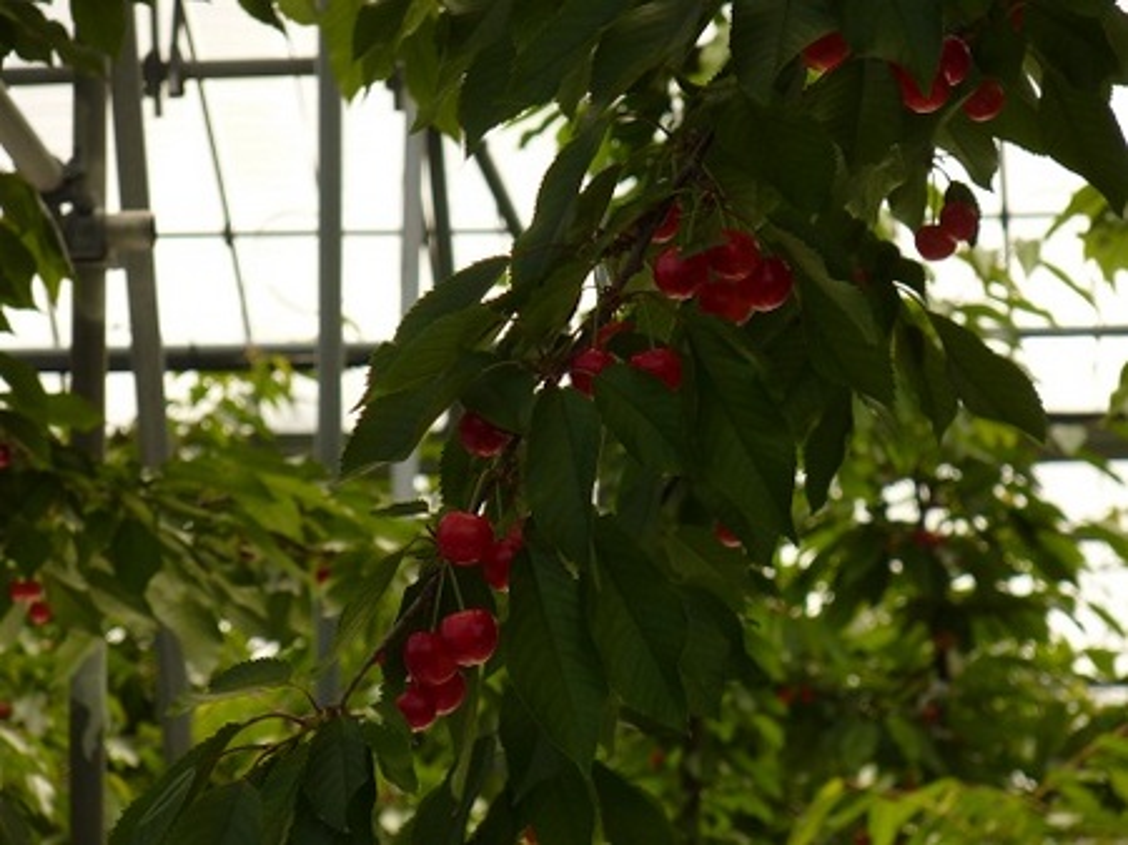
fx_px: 8142
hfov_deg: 7.9
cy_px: 422
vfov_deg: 5.9
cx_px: 564
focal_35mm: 250
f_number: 5.9
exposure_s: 1/250
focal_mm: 45
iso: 100
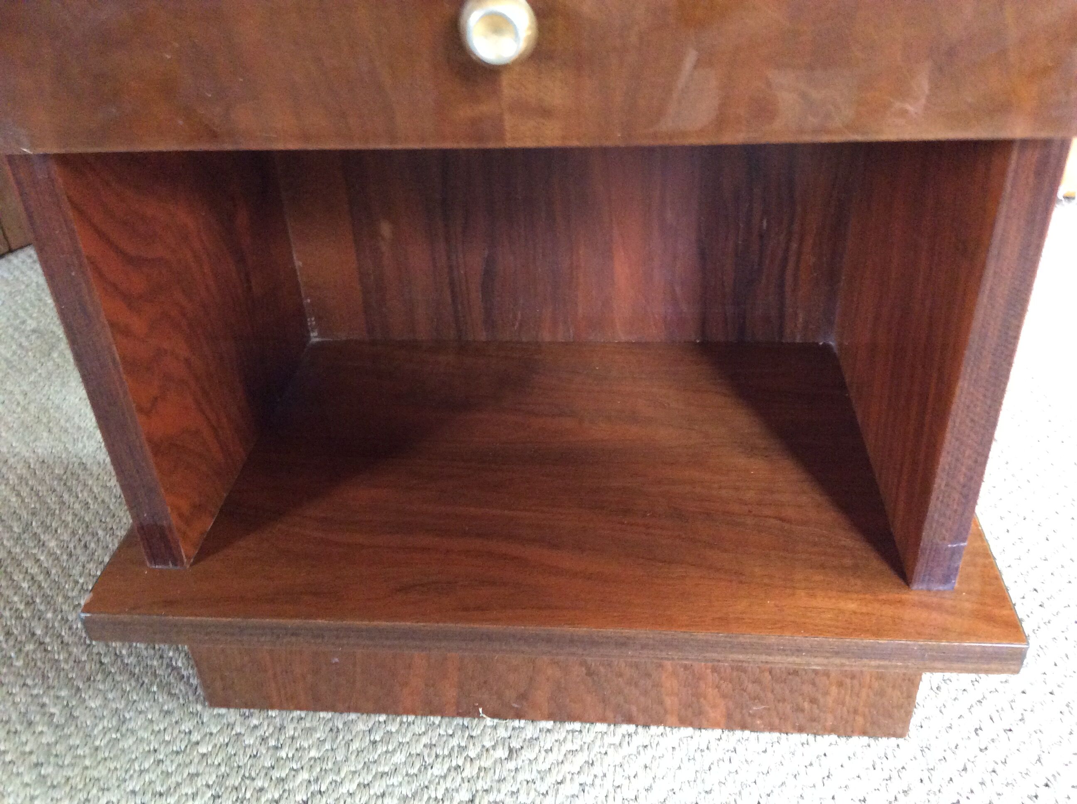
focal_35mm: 32
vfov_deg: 44.1
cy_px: 402
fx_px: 994
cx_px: 538
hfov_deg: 56.9
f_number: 2.4
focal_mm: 3.3
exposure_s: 1/20
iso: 320
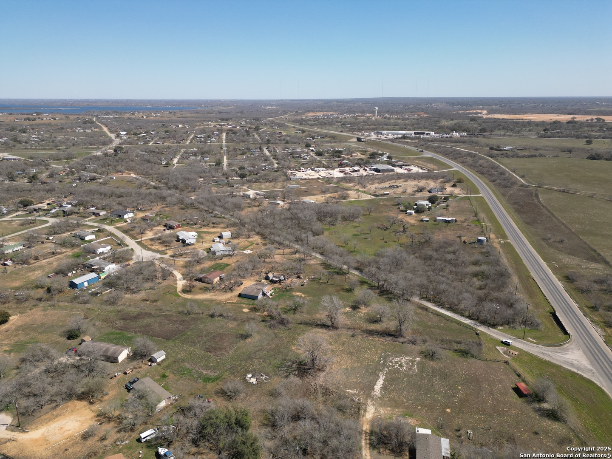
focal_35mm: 24
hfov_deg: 71.6
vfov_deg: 56.8
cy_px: 230
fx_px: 424
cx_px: 306
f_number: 1.7
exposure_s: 1/2500
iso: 100
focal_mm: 6.72
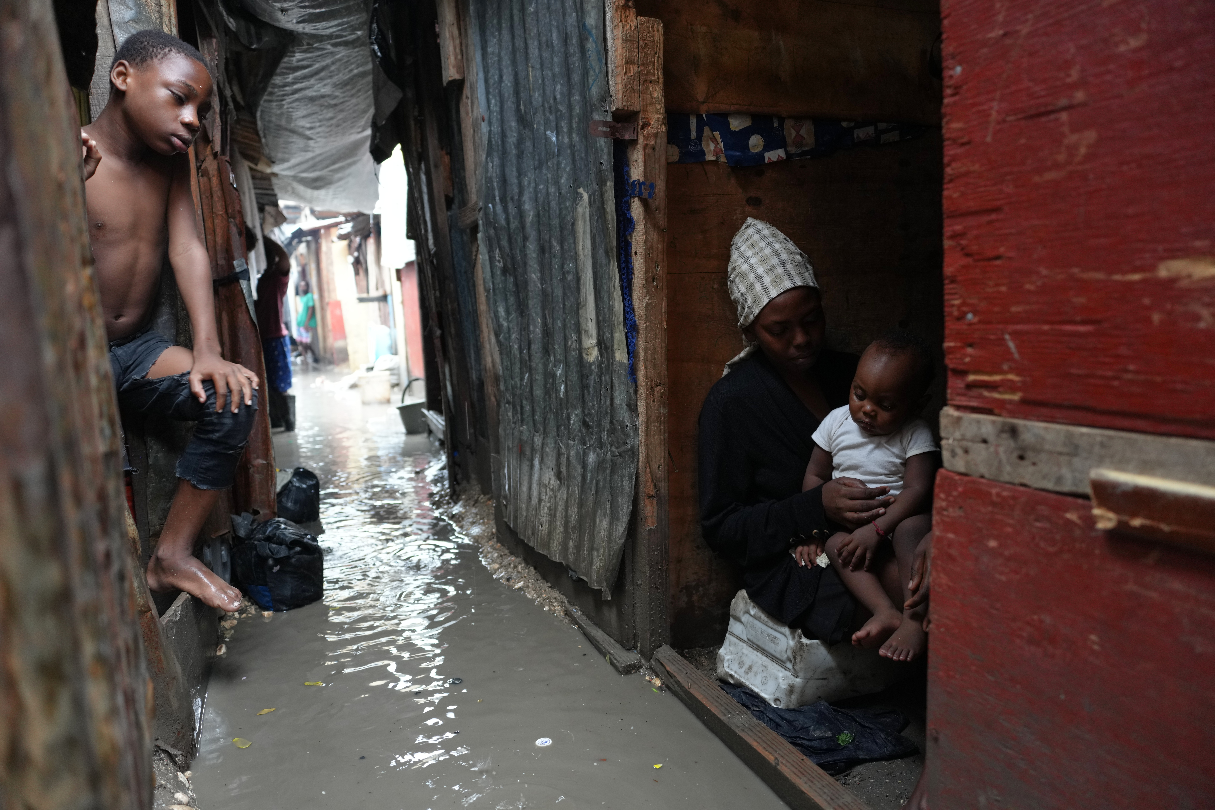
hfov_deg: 73.7
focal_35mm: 24
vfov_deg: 53.1
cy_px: 405
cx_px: 608
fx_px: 810
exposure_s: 1/80
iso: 800
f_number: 2.8
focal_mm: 24
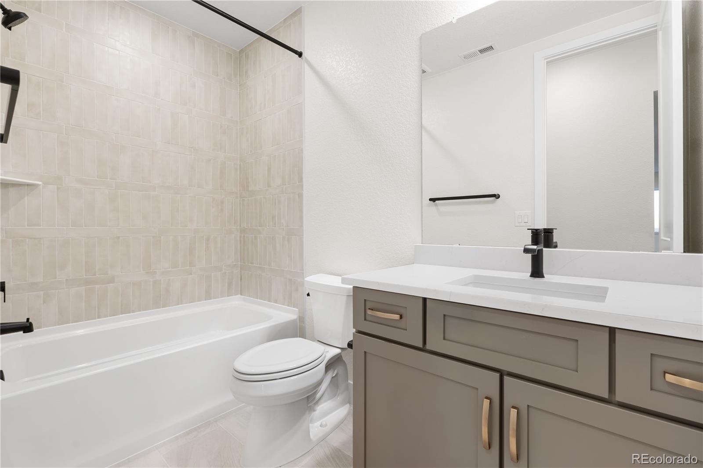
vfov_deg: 72.0
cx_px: 352
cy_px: 234
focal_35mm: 16
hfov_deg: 95.0
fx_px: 322
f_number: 8
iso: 160
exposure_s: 1
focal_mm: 16.5
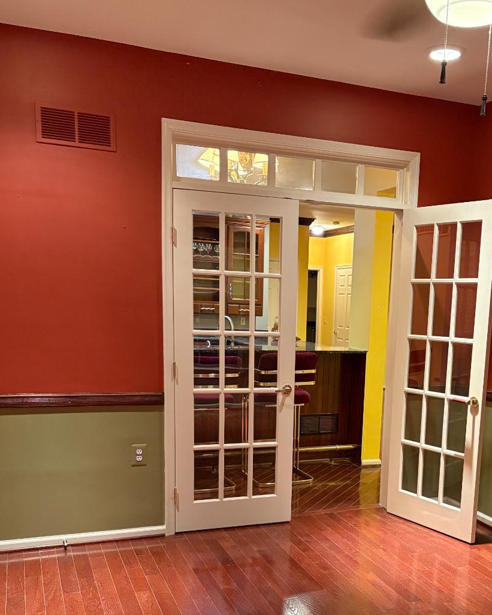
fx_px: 692
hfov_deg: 38.7
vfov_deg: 46.8
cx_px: 328
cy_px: 434
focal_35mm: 38
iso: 500
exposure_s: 1/60
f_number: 1.6
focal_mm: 5.96
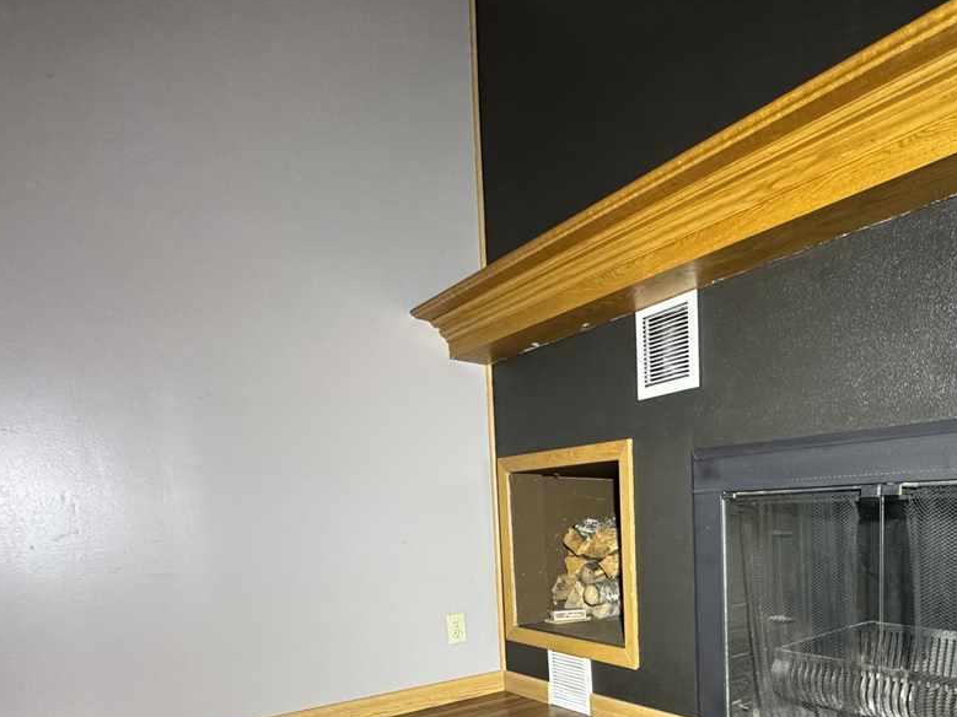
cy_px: 573
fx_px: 636
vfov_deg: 54.8
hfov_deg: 68.5
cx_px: 733
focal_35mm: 23
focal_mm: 2.22
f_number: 2.2
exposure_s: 1/60
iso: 640
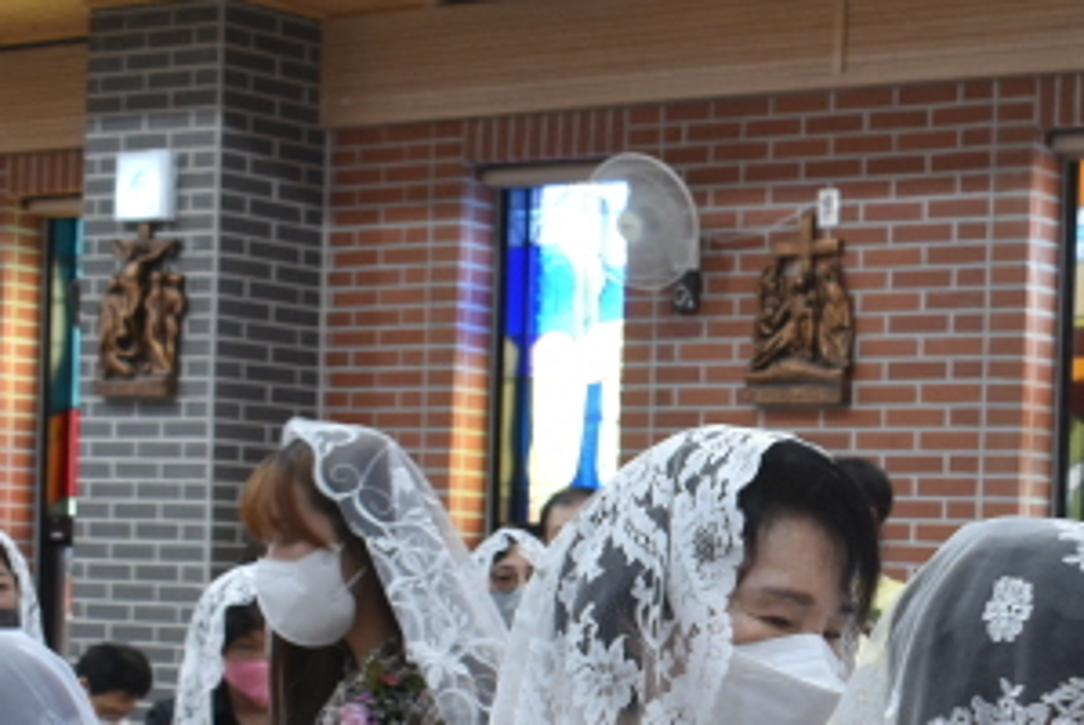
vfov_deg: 14.9
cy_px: 846
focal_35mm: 89
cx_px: 1240
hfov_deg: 21.4
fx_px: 2688
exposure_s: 1/15
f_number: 6.3
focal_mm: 25
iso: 720
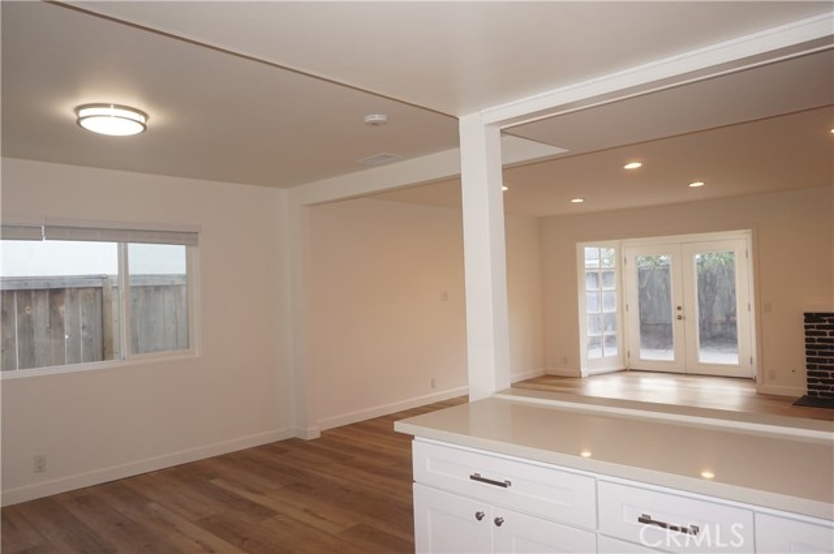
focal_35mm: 24
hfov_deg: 73.8
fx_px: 555
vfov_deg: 53.0
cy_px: 277
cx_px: 417
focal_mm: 16
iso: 400
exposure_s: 1/160
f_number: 4
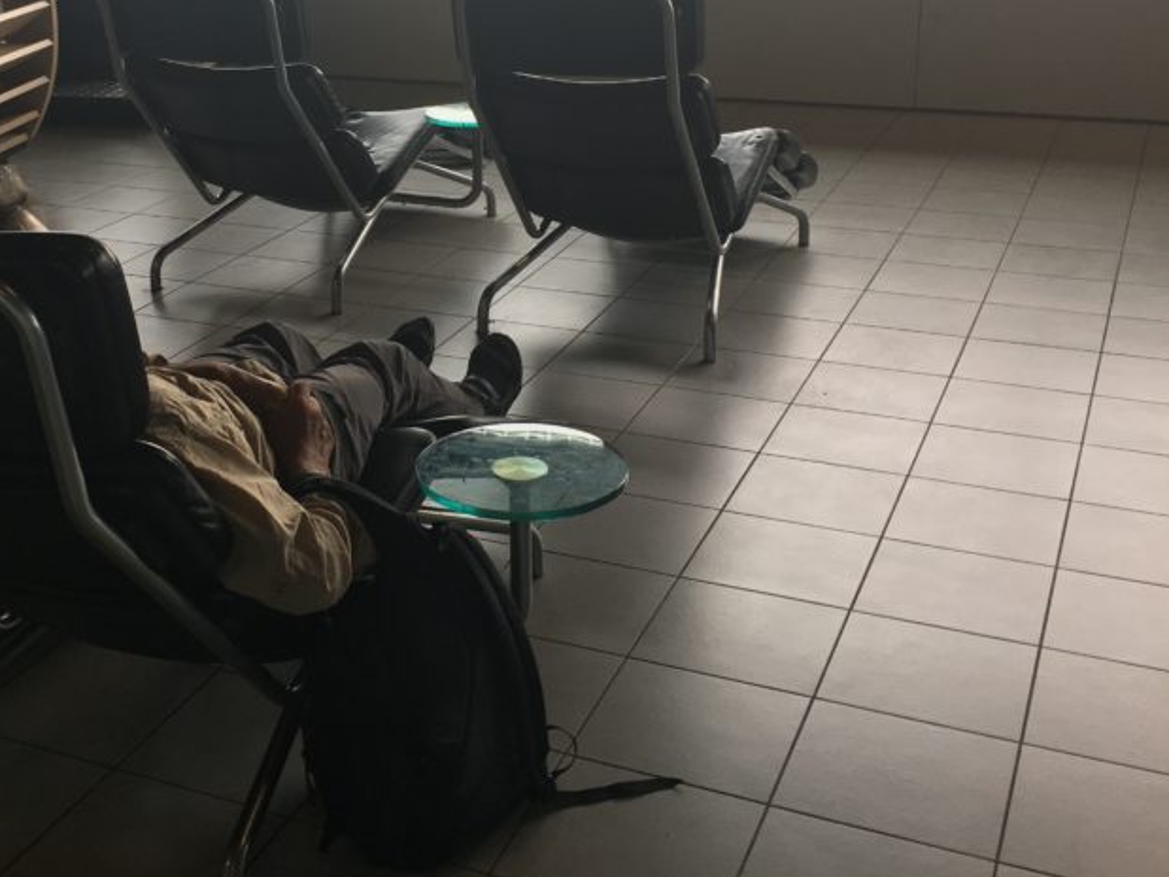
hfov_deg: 39.1
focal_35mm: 48
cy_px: 240
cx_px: 376
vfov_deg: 29.9
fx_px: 1621
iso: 32
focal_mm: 4.15
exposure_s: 1/50
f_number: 2.2
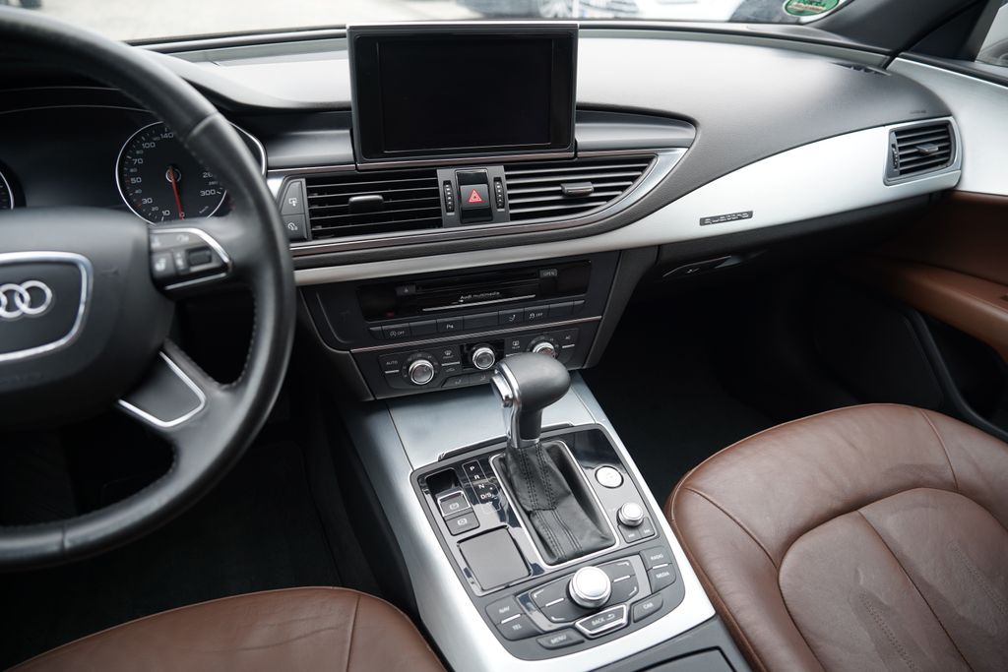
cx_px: 504
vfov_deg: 53.1
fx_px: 672
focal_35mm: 24
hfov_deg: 73.7
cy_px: 336
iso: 100
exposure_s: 1/40
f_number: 3.2
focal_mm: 24
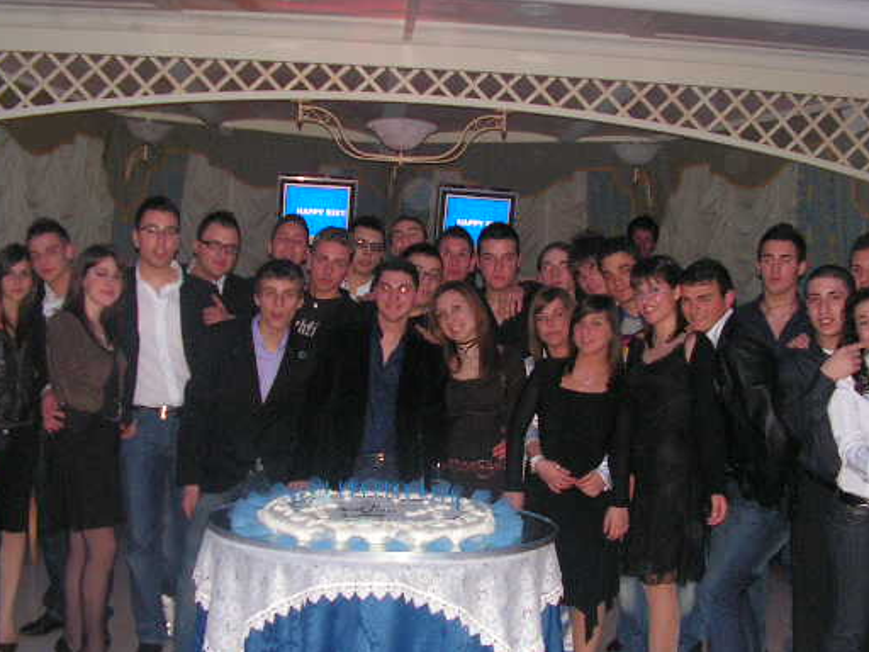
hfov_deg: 42.0
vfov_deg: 32.2
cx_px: 467
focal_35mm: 45
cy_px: 362
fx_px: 1130
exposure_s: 1/40
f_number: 3.2
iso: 200
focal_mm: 6
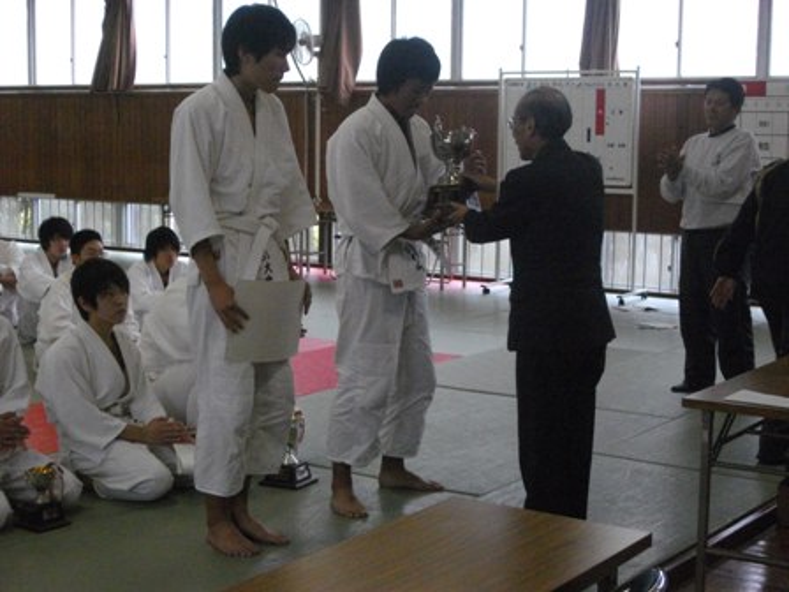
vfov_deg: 24.0
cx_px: 394
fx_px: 1390
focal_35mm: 61
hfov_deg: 31.7
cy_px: 296
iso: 693
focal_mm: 11
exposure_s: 1/80
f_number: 4.1
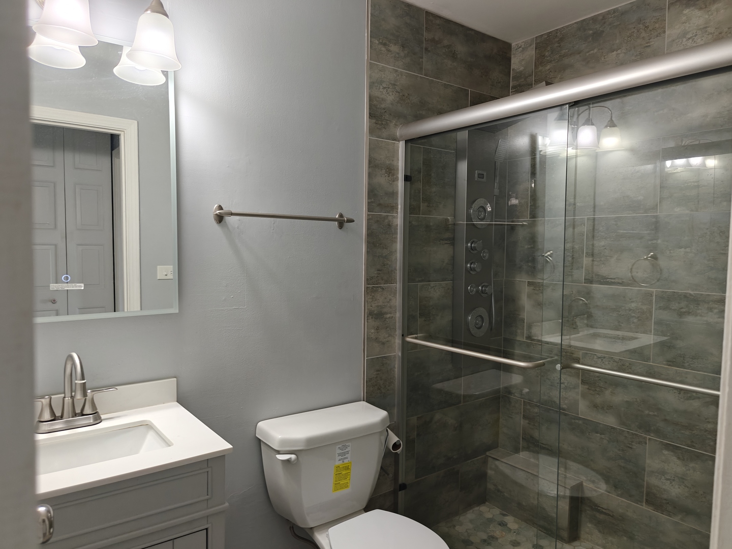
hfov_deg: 73.9
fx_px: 486
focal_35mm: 23
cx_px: 366
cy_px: 274
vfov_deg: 58.9
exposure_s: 1/120
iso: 320
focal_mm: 6.06
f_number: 1.6
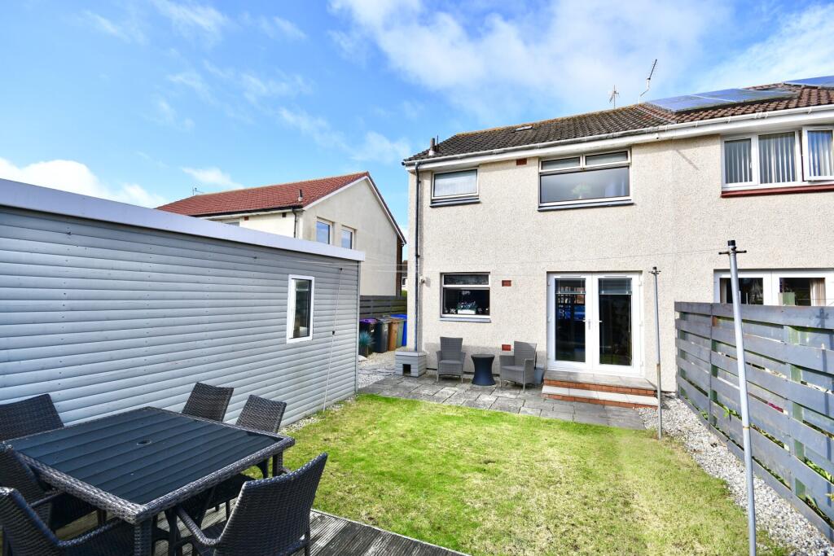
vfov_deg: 77.3
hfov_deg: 100.4
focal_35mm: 15
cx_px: 417
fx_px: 348
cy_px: 278
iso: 100
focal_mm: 10
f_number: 8
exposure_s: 1/100
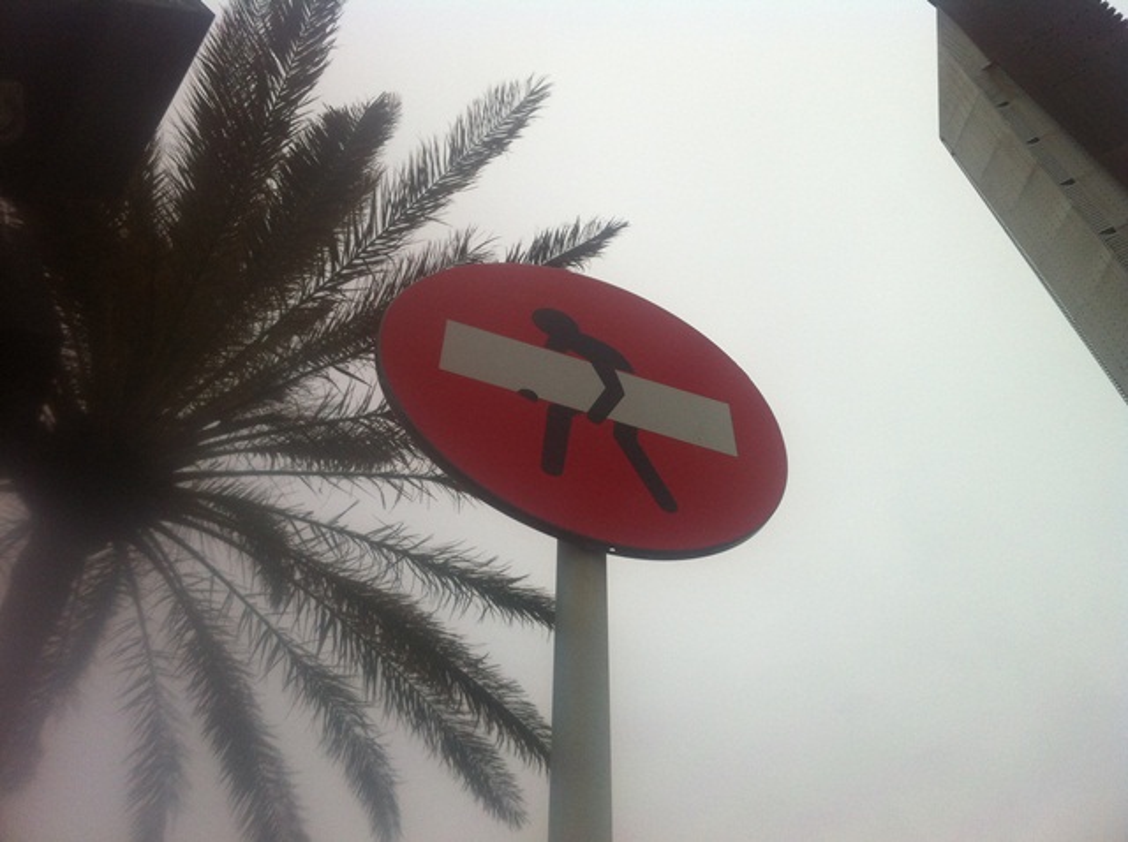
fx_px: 1139
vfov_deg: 40.6
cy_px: 421
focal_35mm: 35
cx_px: 564
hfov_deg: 52.7
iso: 80
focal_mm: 3.85
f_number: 2.8
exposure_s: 1/511
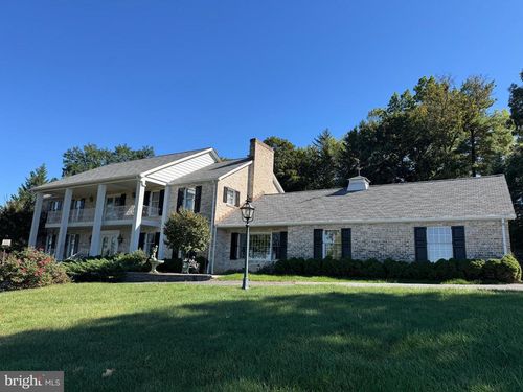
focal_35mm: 24
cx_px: 262
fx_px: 363
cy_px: 196
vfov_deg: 56.8
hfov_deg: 71.6
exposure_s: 1/2252
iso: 80
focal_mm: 6.76
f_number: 1.78
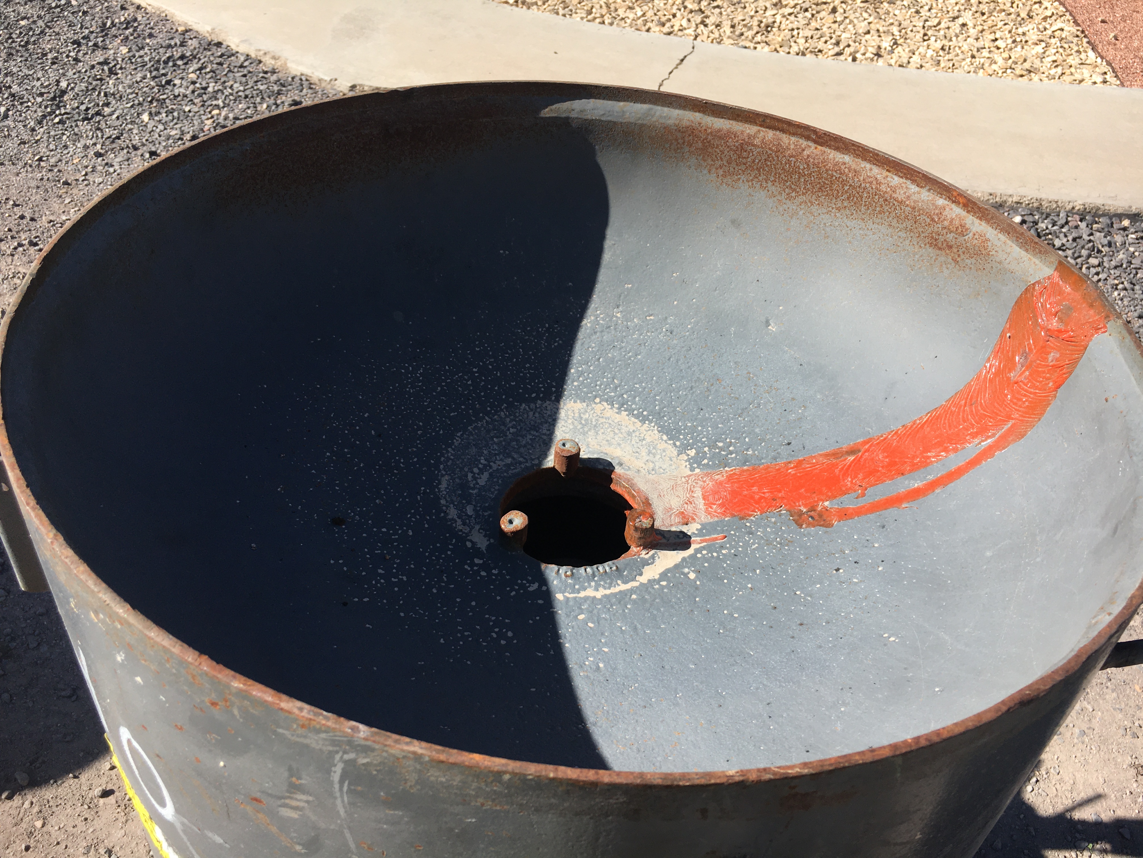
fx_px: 958
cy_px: 429
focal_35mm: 29
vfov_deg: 48.2
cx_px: 572
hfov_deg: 61.7
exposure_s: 1/1012
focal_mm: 4.15
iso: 25
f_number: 2.2
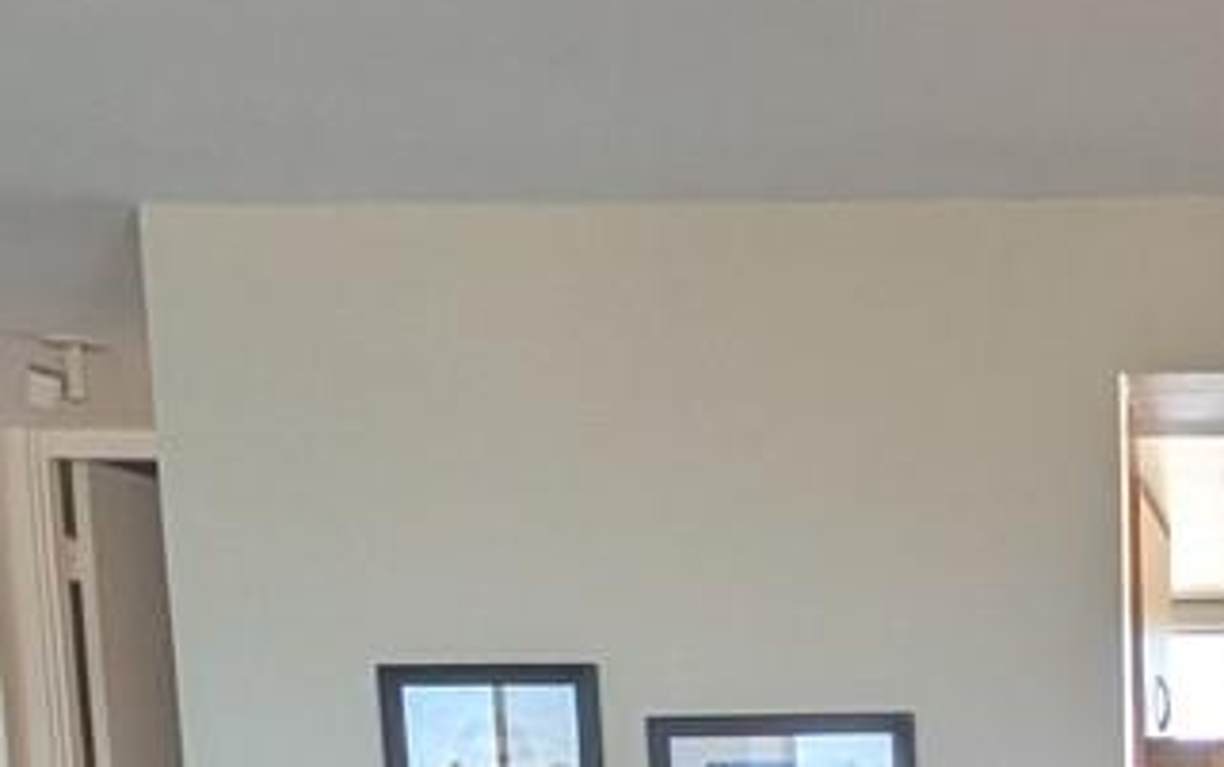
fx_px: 2470
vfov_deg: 15.6
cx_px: 1373
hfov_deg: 25.6
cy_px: 1286
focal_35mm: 74
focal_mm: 1.83
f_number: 2.2
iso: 79
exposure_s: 1/120
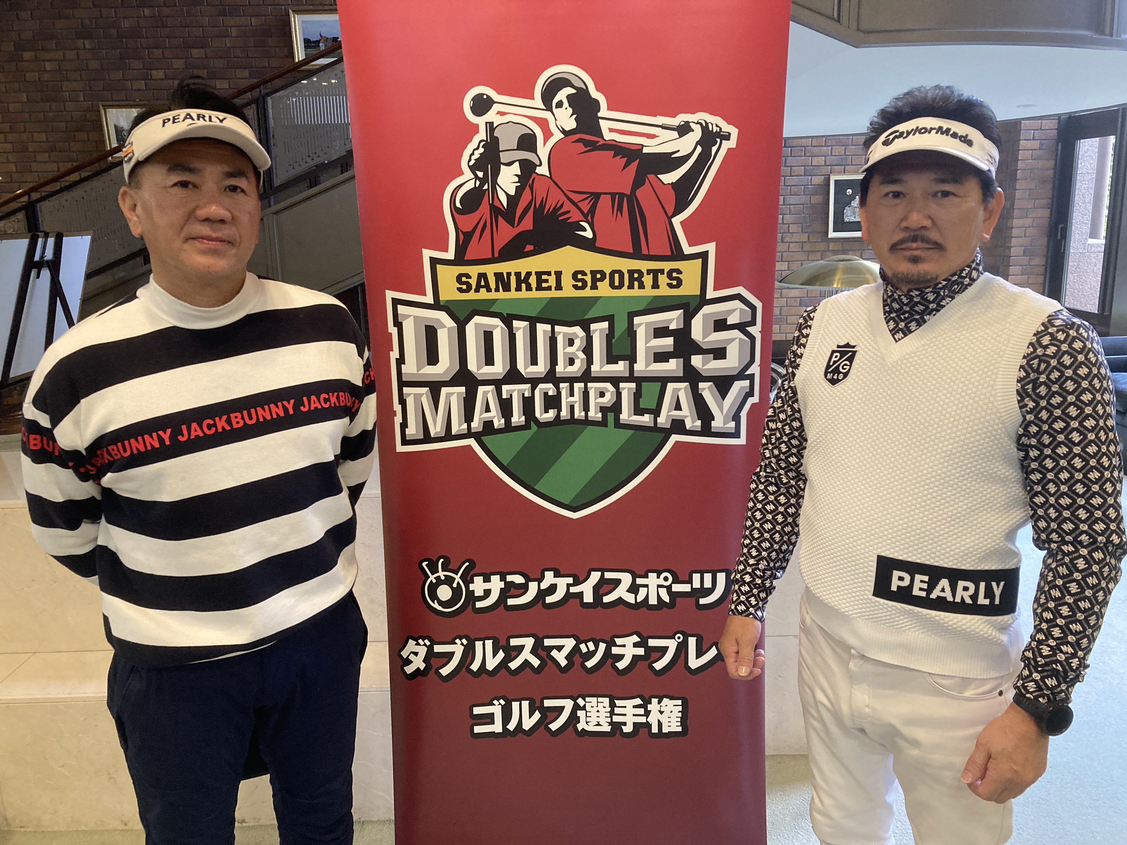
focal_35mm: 28
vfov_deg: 49.7
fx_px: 912
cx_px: 564
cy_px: 422
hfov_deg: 63.4
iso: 250
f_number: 1.8
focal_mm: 3.99
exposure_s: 1/40
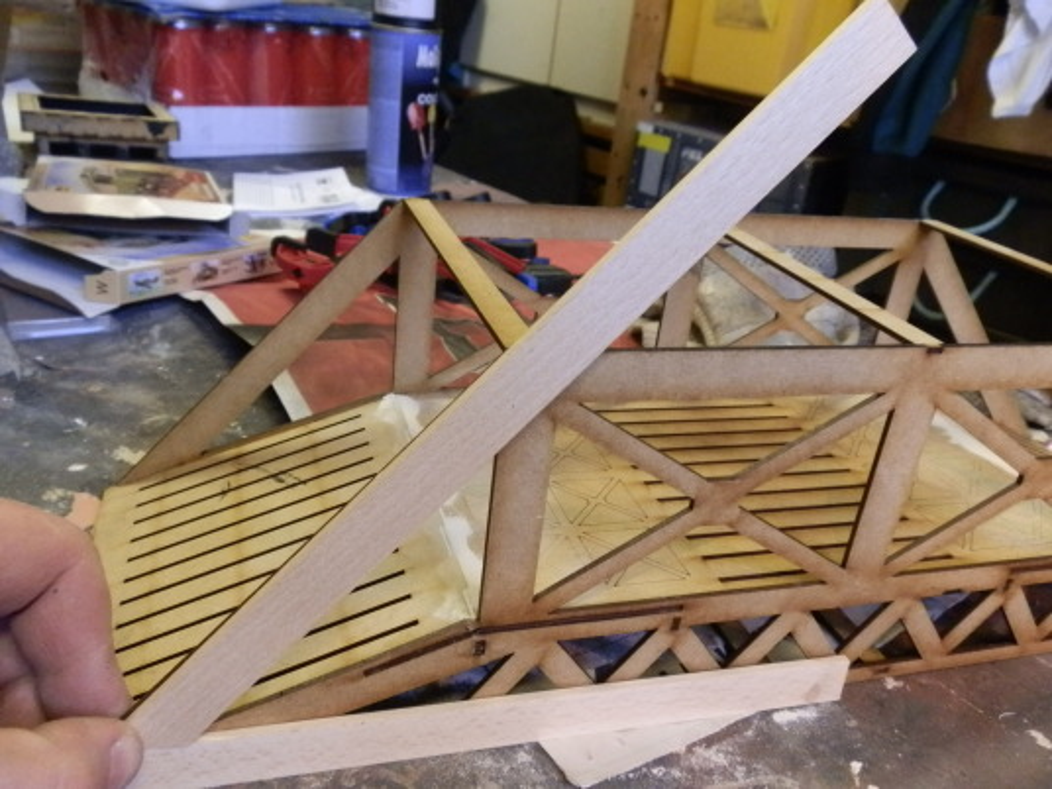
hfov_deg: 63.4
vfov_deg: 49.7
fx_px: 851
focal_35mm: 28
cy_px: 394
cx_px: 526
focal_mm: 5
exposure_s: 1/40
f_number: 3.1
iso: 400
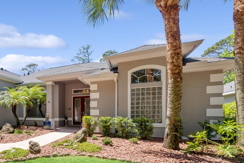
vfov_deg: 55.3
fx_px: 149
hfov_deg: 71.8
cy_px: 116
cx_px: 54
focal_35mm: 22
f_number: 8
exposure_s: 1/80
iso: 100
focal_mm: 14
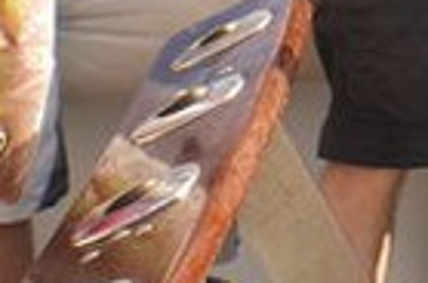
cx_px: 545
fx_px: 2016
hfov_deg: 11.8
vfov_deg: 7.8
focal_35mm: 170
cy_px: -206
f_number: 4.6
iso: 50
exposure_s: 1/200
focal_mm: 6.3
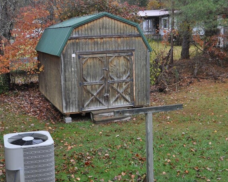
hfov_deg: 35.8
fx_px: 351
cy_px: 83
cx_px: 87
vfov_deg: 29.1
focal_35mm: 52
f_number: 4.5
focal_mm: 28
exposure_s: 1/60
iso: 400
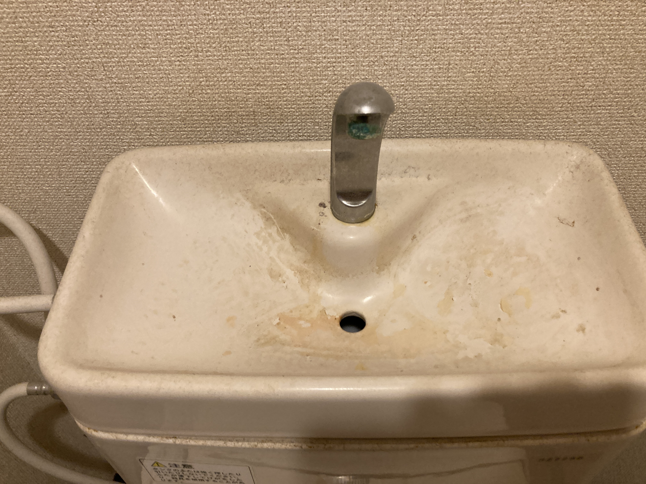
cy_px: 242
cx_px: 323
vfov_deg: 49.7
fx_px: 523
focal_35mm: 28
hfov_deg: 63.4
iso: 160
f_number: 1.8
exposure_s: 1/60
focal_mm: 3.99
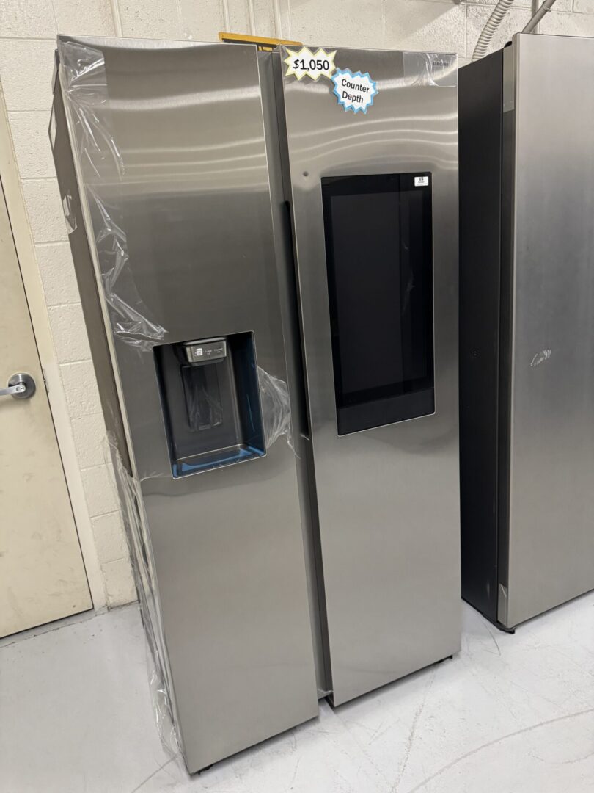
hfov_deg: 56.8
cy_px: 396
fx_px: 549
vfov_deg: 71.6
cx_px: 297
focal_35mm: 24
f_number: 1.78
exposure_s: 1/60
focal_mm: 6.76
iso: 500
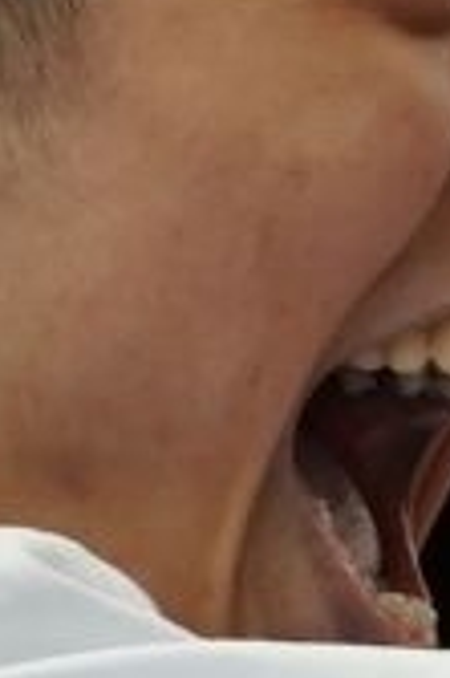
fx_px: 60703
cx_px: 685
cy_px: 755
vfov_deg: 0.6
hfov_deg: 0.4
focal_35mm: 3231
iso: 320
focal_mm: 200
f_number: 2.8
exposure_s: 1/125
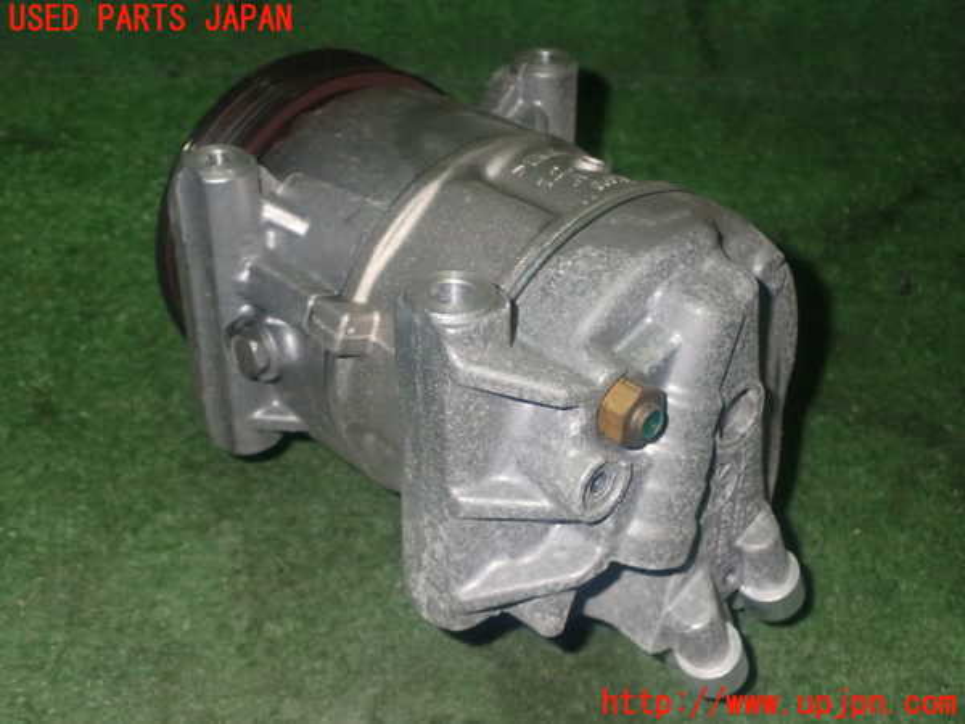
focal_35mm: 47
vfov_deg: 30.9
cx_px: 482
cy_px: 362
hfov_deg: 40.4
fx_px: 1310
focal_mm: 8.4
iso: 800
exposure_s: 1/50
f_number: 9
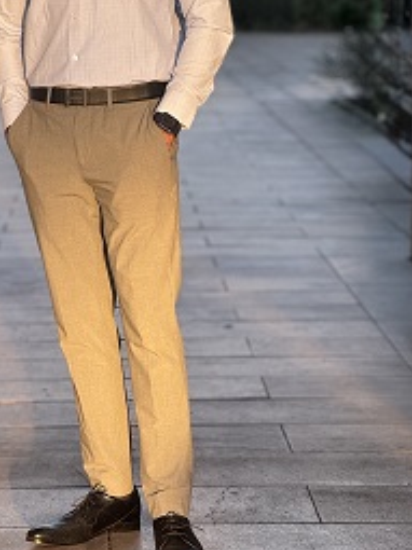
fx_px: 2208
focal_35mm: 139
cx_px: 77
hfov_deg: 10.6
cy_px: 142
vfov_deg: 14.2
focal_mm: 9
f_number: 2.8
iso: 64
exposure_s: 1/99
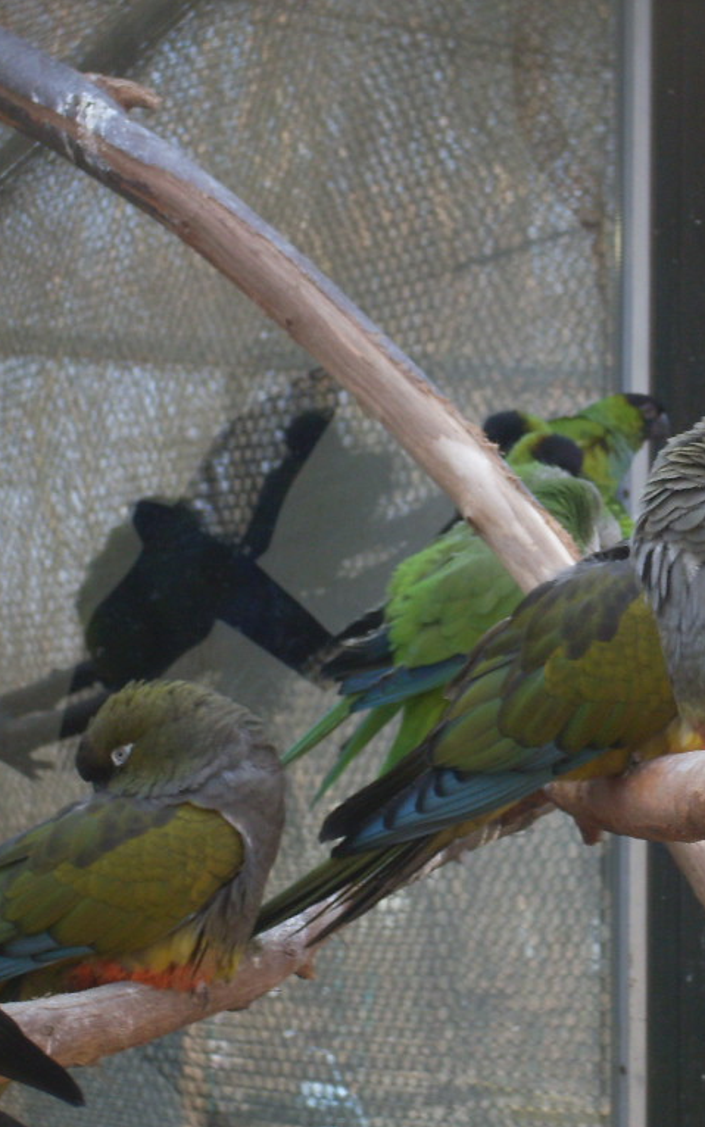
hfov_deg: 8.9
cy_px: 564
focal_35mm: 146
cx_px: 733
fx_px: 4487
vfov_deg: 14.3
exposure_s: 1/60
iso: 100
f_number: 4.8
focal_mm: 17.1
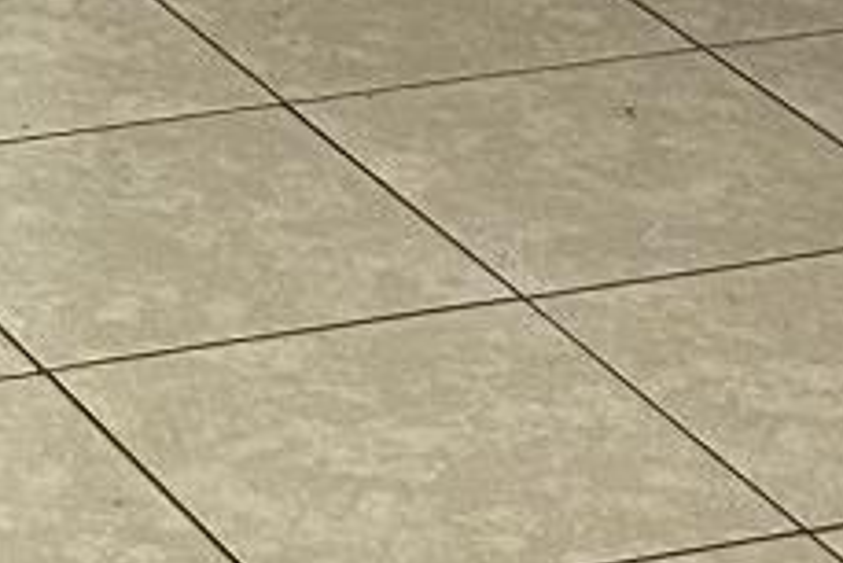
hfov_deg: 8.7
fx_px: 5530
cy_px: -990
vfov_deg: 5.5
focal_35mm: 236
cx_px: 40
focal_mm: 4.25
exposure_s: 1/60
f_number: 1.8
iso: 100
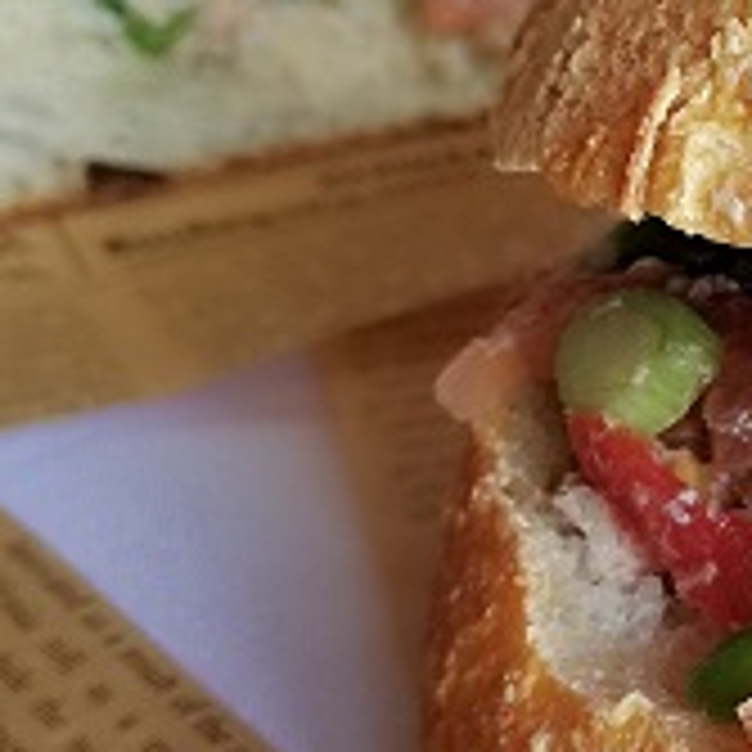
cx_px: 923
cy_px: 507
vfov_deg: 19.2
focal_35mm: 90
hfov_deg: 18.2
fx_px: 2212
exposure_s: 1/50
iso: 125
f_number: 2.2
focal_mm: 3.81
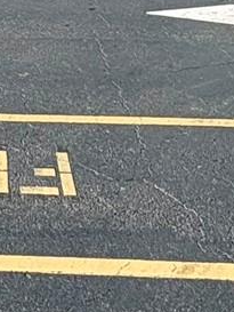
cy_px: -223
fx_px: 946
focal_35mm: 105
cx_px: -115
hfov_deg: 13.3
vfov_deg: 16.2
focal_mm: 2.22
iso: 50
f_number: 2.2
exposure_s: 1/1395
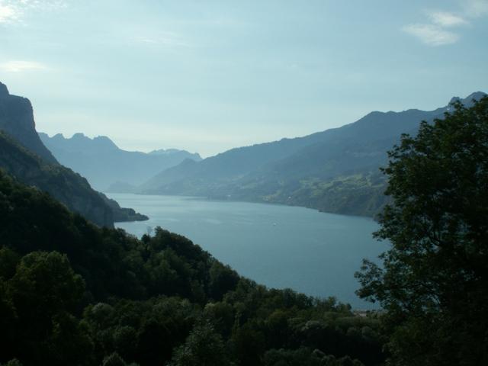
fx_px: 677
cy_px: 183
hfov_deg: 39.7
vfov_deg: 30.3
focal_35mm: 48
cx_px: 244
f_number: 8
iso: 50
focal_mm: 8.03
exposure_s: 1/400
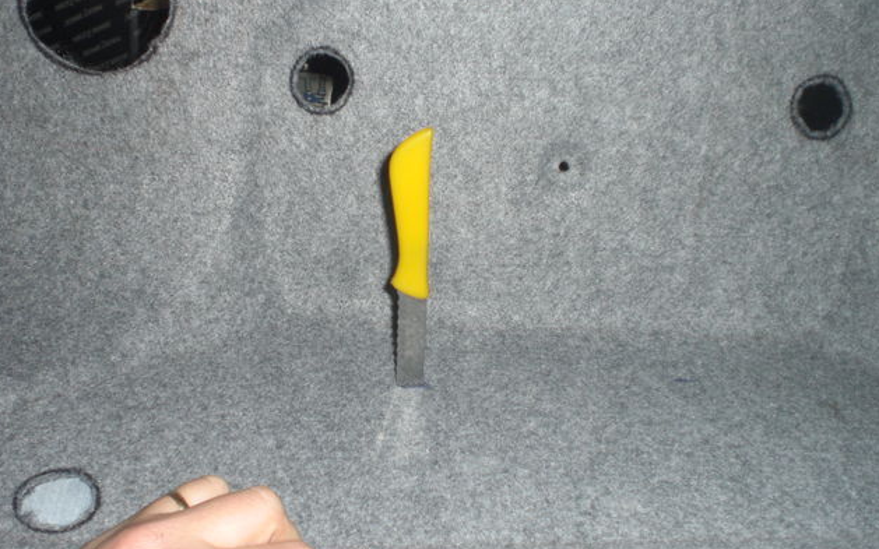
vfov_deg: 31.2
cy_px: 251
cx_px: 437
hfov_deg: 48.2
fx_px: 982
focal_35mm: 41
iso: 200
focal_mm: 6.3
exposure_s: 1/60
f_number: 3.1
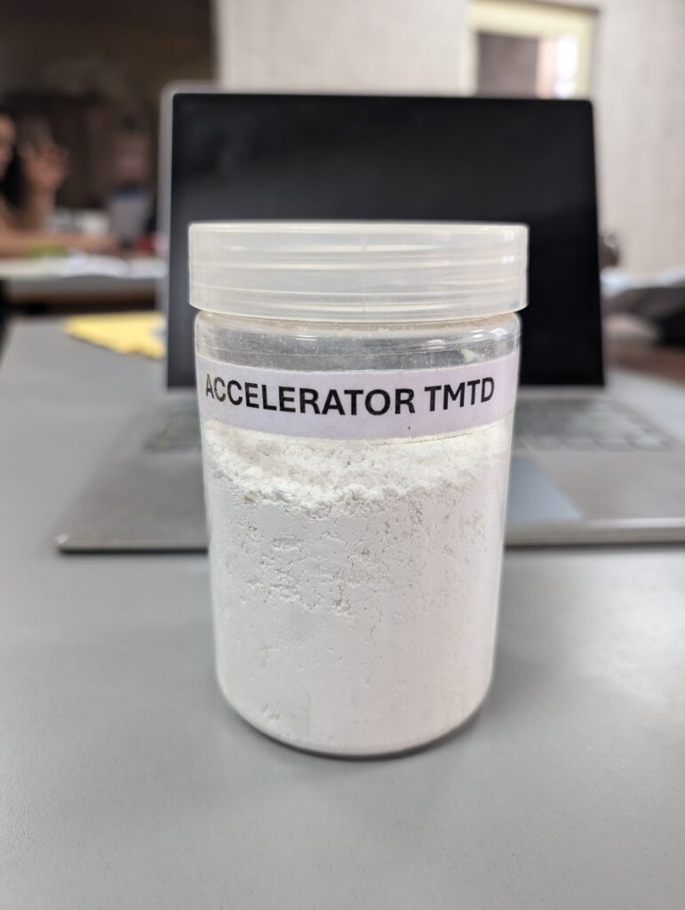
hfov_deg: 56.9
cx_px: 342
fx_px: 632
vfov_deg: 71.5
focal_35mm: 24
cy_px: 455
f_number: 1.68
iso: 414
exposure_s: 1/100
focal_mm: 6.9
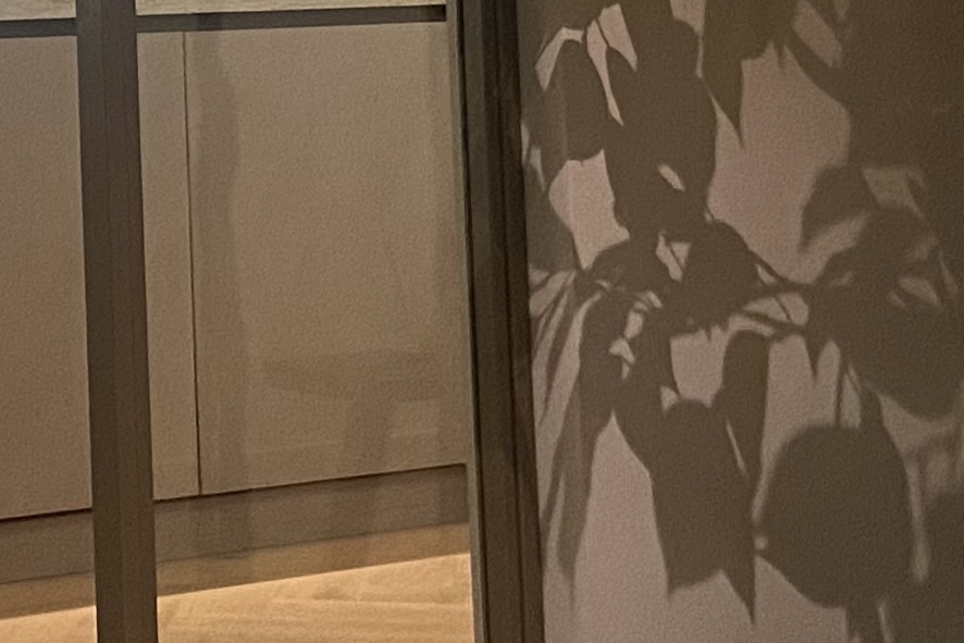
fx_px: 3294
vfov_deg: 10.8
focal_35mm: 123
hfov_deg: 16.0
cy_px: -261
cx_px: -202
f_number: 1.8
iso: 400
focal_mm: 4.25
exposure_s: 1/33
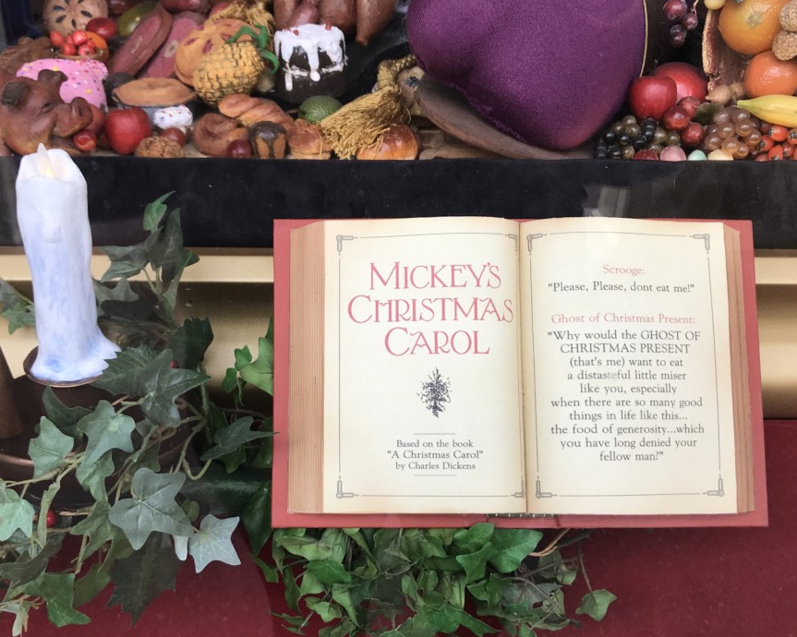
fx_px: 896
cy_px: 359
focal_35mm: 38
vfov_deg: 39.1
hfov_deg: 47.9
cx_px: 354
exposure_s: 1/407
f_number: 1.8
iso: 20
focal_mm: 3.99
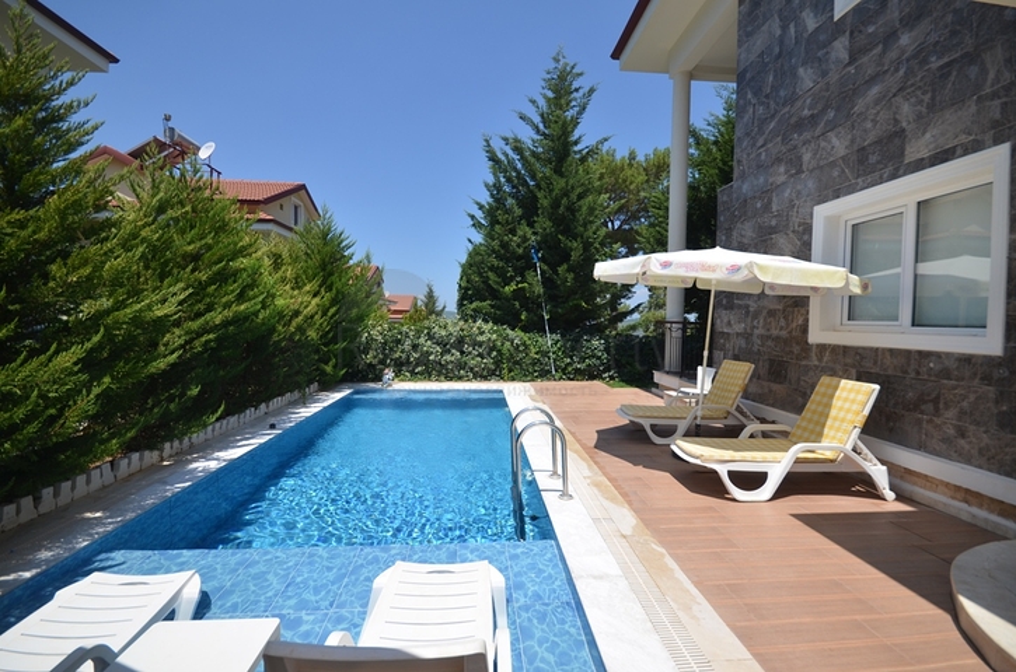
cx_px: 508
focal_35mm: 15
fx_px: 422
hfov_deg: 100.5
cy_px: 336
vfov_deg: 77.1
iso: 100
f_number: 9
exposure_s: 1/320
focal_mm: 10
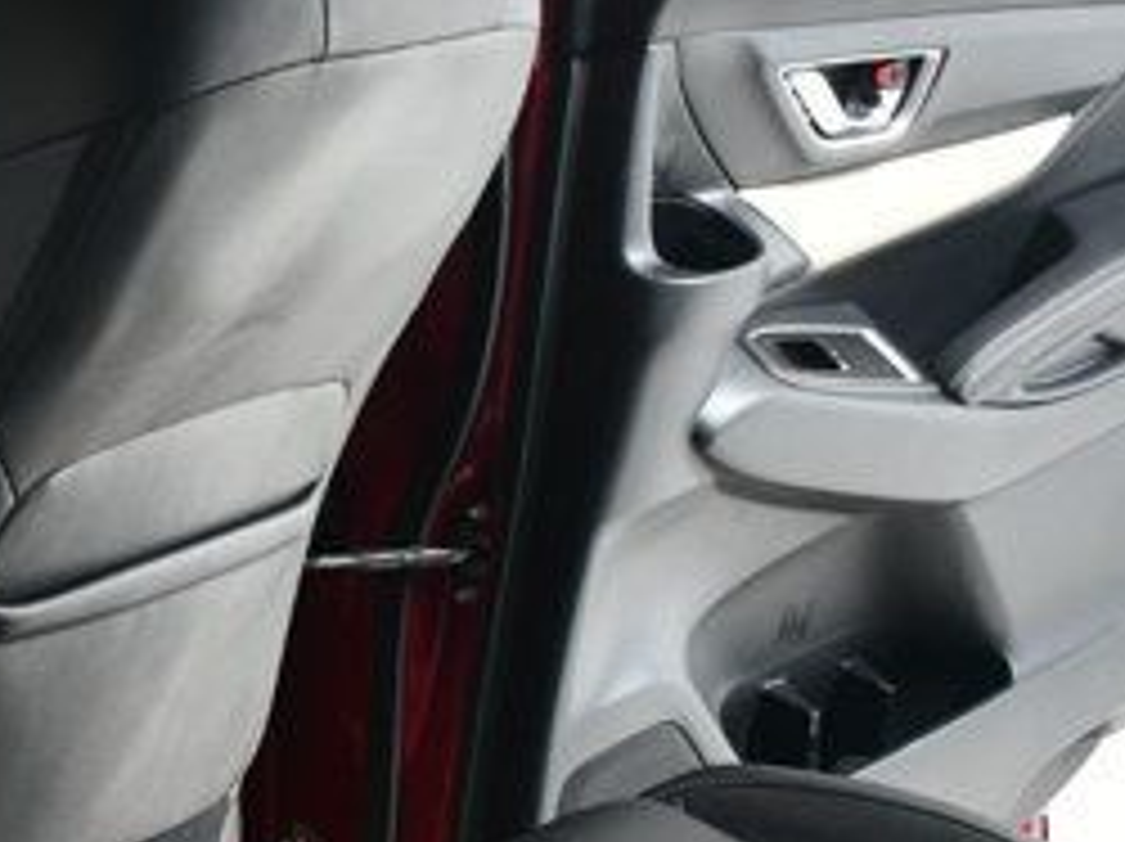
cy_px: 626
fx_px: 4221
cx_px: -495
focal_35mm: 130
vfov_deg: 11.4
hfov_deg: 14.3
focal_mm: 22
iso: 100
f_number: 4.5
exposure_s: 1/160
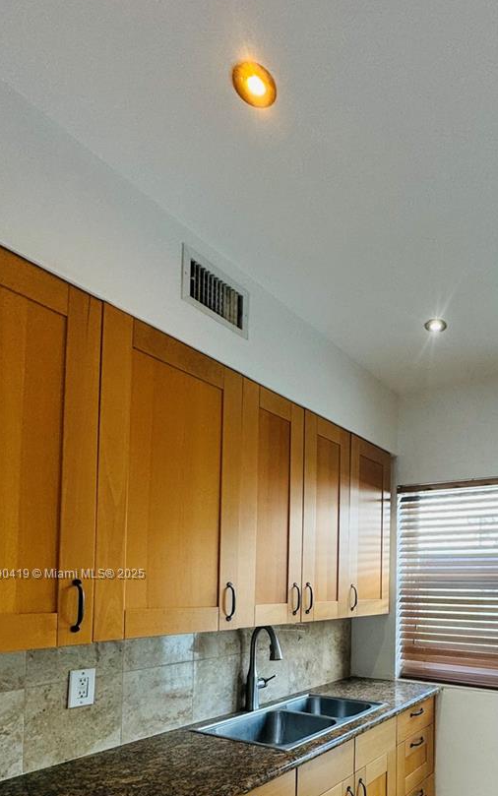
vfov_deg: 75.2
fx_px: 477
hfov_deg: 51.2
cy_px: 575
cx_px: 407
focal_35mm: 22
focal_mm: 2.22
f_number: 2.2
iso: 125
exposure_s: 1/120
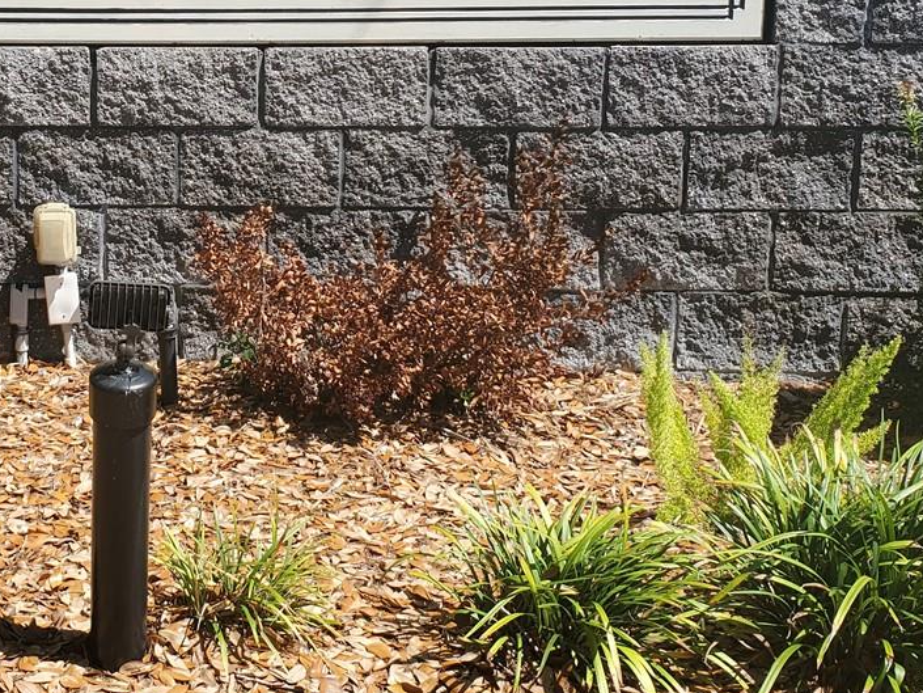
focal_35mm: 59
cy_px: 176
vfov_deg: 24.6
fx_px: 1573
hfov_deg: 31.6
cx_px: 153
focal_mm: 4.3
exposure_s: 1/1070
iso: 50
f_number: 2.4
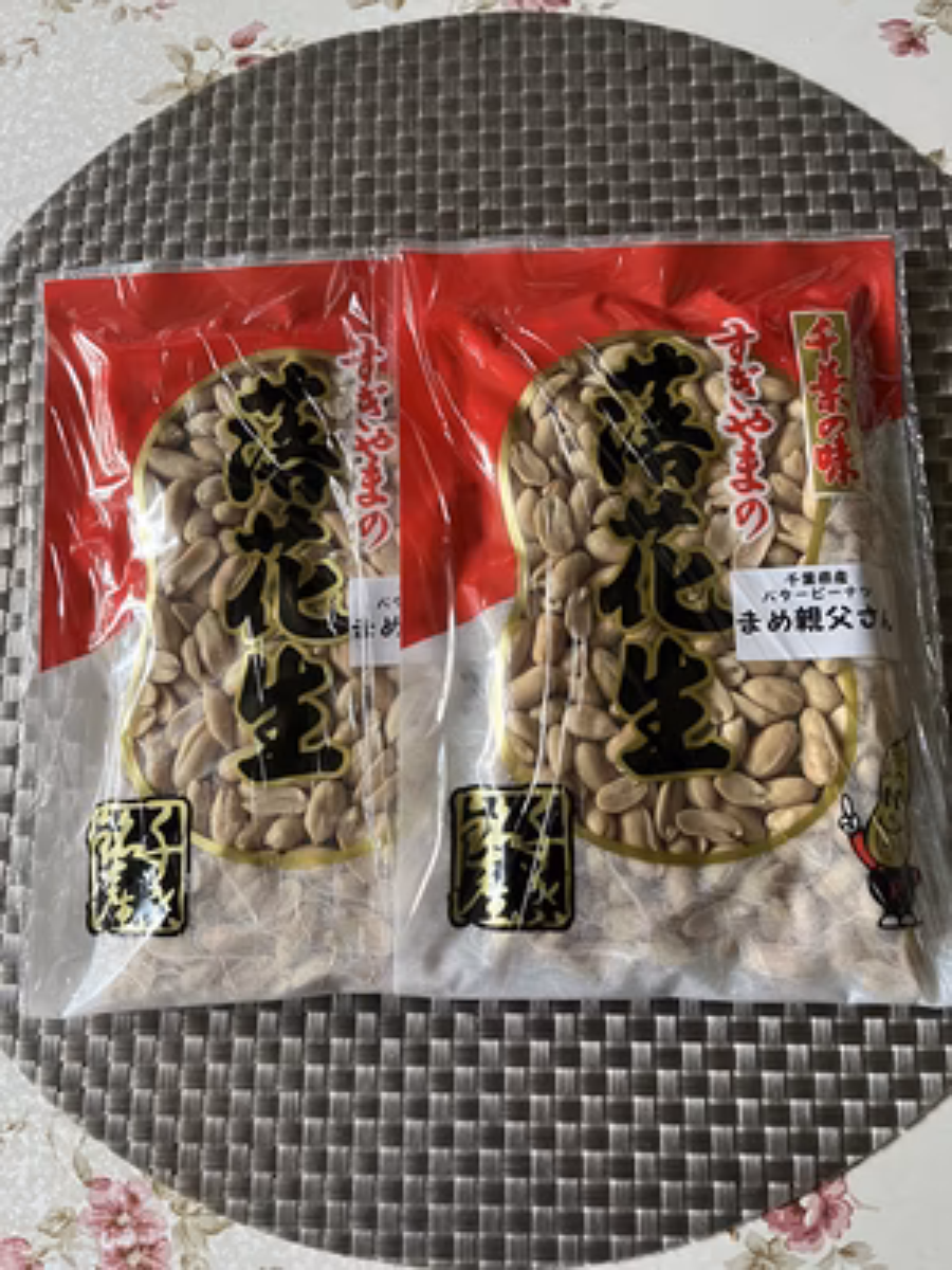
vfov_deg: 67.3
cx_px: 476
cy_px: 635
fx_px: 953
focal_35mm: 26
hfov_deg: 53.1
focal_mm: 5.1
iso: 400
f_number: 1.6
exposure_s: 1/60
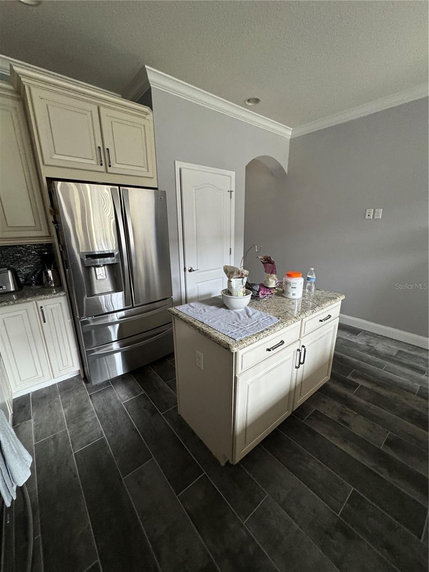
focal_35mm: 14
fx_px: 231
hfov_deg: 85.7
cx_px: 214
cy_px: 286
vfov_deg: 102.1
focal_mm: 2.22
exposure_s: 1/60
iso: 500
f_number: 2.2
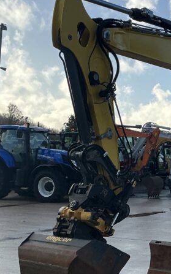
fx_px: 508
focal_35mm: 68
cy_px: 159
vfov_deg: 30.2
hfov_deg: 17.8
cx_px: 224
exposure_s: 1/1848
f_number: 1.8
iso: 25
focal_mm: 3
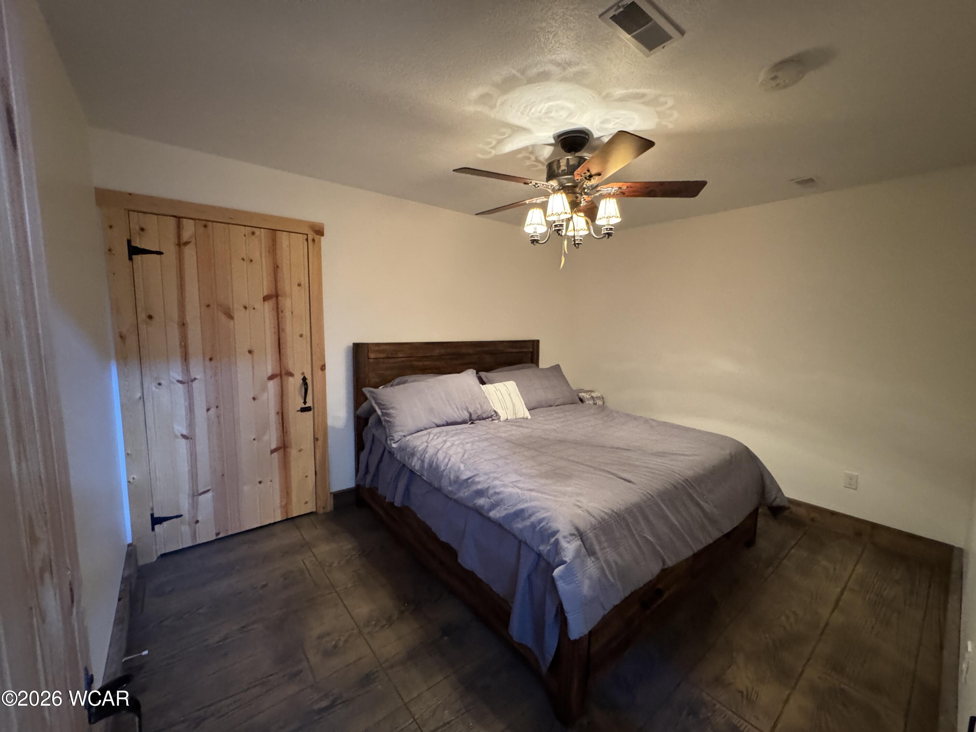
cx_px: 488
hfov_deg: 102.1
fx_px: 395
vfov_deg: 85.7
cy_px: 366
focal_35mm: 14
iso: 1000
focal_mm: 2.22
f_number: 2.2
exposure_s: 1/40
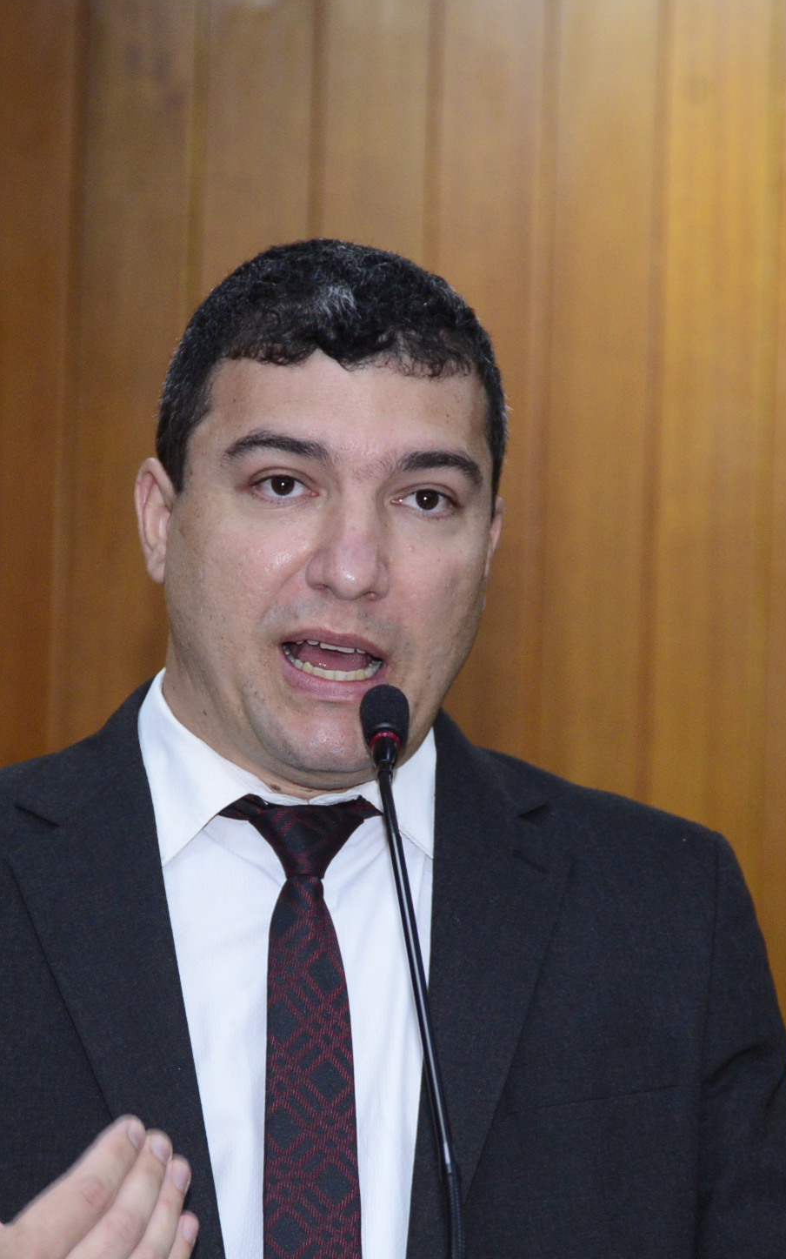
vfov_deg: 9.9
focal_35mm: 212
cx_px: 375
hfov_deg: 6.2
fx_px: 7268
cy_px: 852
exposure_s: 1/60
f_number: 5.6
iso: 2000
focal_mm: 100
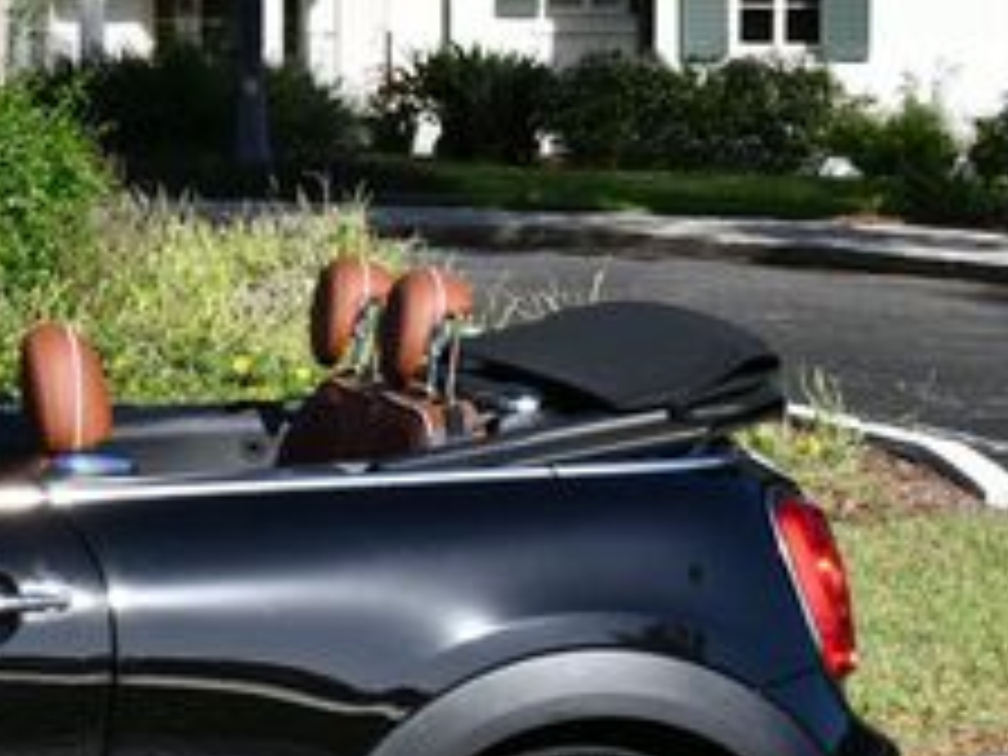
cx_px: -320
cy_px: 382
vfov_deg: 9.6
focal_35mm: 154
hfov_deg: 12.4
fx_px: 4484
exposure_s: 1/250
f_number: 8
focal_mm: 28
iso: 110
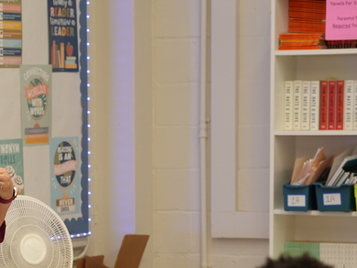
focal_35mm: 177
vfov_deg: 8.3
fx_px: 1826
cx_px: 24
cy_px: 302
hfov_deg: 11.1
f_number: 4
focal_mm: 70
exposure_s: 1/160
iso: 1000
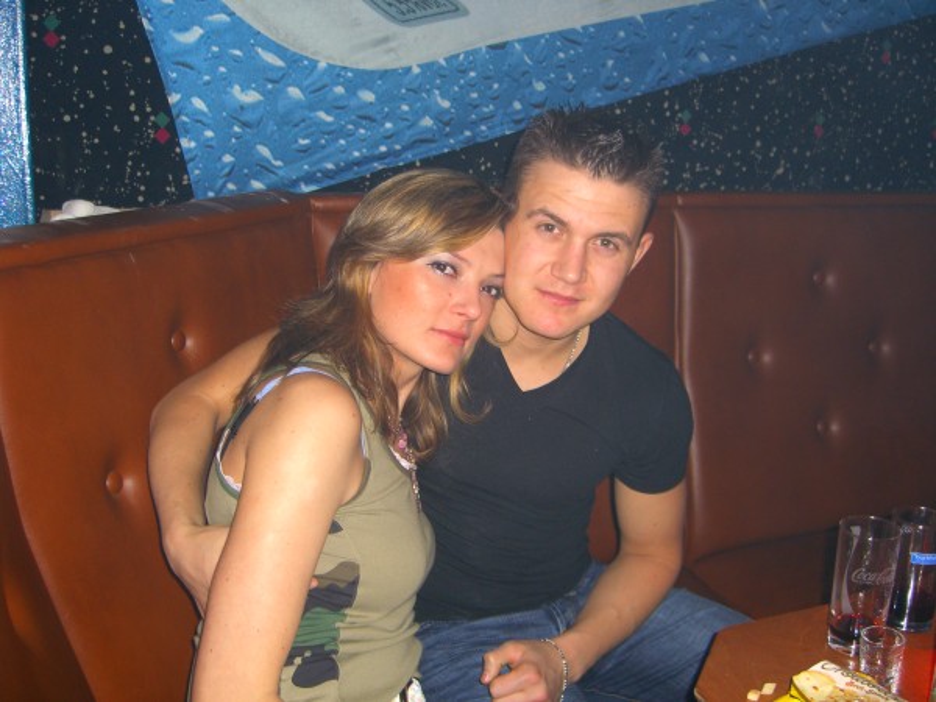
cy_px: 351
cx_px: 468
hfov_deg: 49.0
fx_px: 1028
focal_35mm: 38
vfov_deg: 37.7
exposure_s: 1/60
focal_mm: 7.9
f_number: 2.8
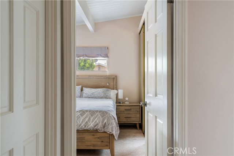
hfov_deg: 63.7
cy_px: 78
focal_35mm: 29
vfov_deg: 44.9
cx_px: 117
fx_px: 188
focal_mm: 29
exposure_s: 1/6
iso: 200
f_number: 5
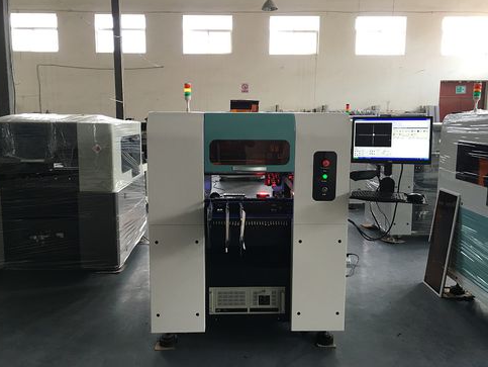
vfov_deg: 46.9
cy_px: 185
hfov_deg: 59.9
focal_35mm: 30
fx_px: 423
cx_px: 239
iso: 50
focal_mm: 4.15
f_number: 2.2
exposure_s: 1/33
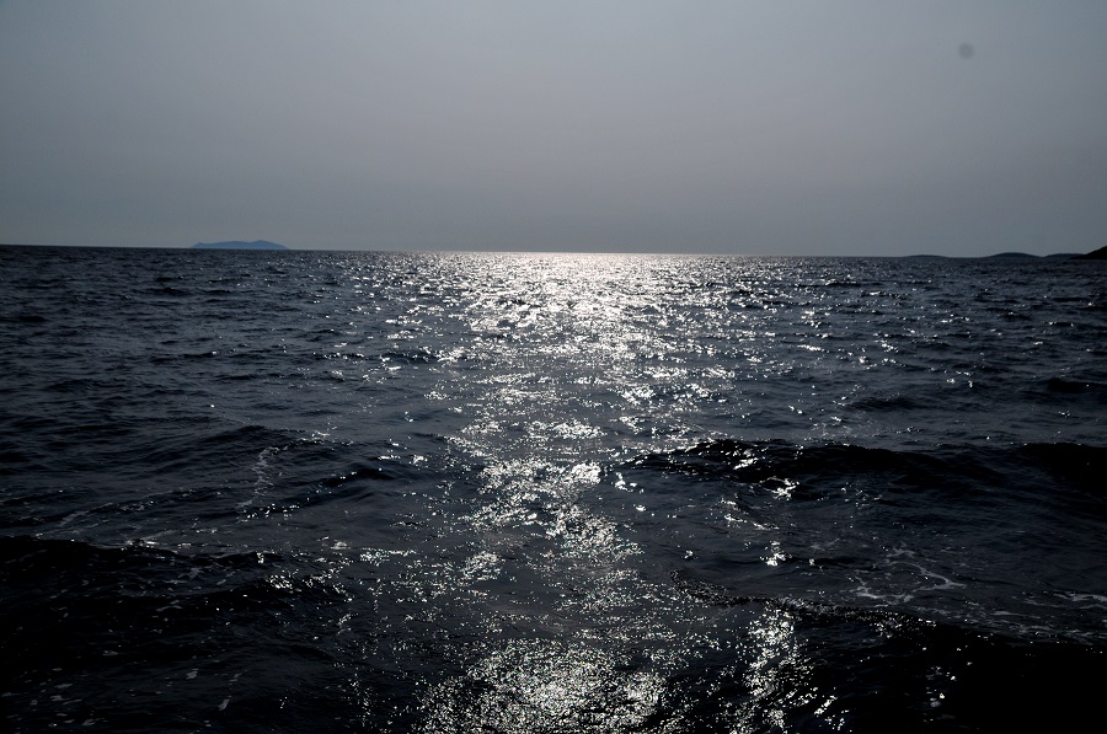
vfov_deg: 36.8
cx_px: 554
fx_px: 1105
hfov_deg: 53.2
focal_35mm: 36
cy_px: 367
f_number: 10
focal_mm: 24
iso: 200
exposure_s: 1/8000
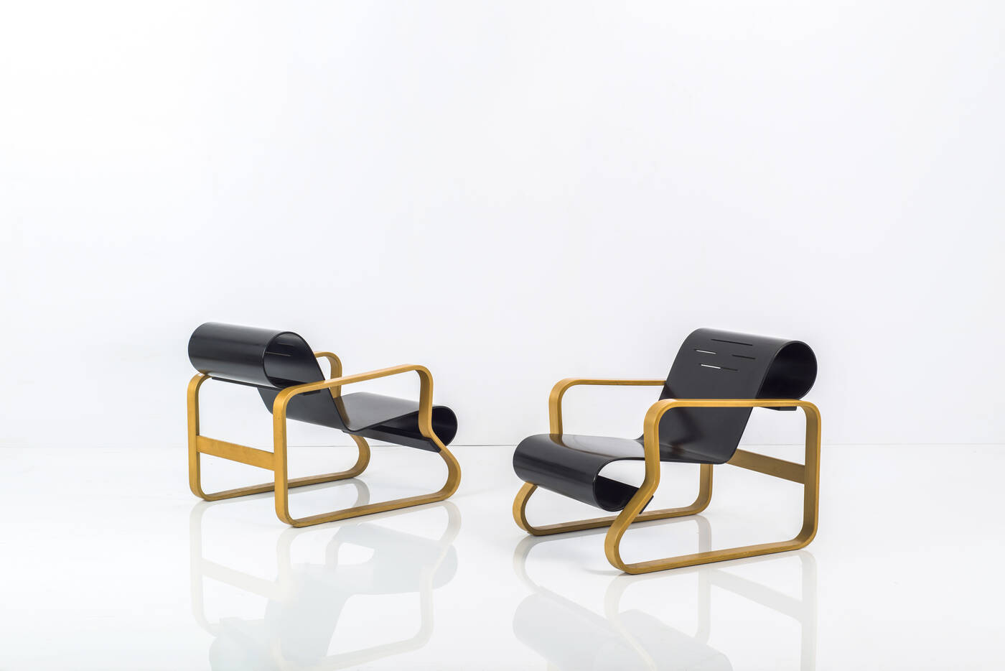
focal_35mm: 50
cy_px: 336
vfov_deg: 27.0
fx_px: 1396
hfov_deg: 39.6
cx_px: 502
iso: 100
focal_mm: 50
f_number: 10
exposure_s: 1/160
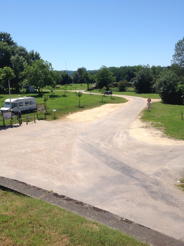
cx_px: 92
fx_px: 249
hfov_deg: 40.6
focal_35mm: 35
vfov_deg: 52.7
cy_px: 123
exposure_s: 1/2326
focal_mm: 4.28
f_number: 2.4
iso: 50
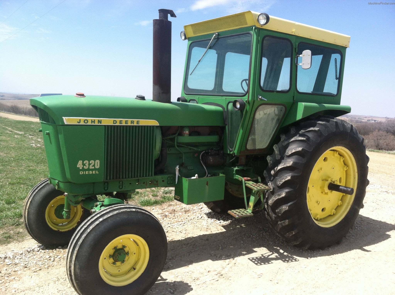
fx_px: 399
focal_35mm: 35
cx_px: 198
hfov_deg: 52.7
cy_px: 148
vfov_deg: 40.6
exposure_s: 1/857
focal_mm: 3.85
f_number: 2.8
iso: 80
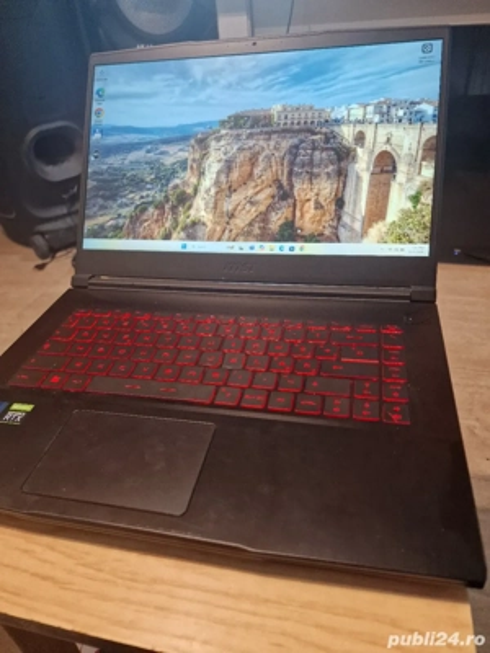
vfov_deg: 73.9
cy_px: 326
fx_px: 434
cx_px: 245
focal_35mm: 23
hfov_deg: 58.9
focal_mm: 6.4
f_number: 1.8
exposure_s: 1/100
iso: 500
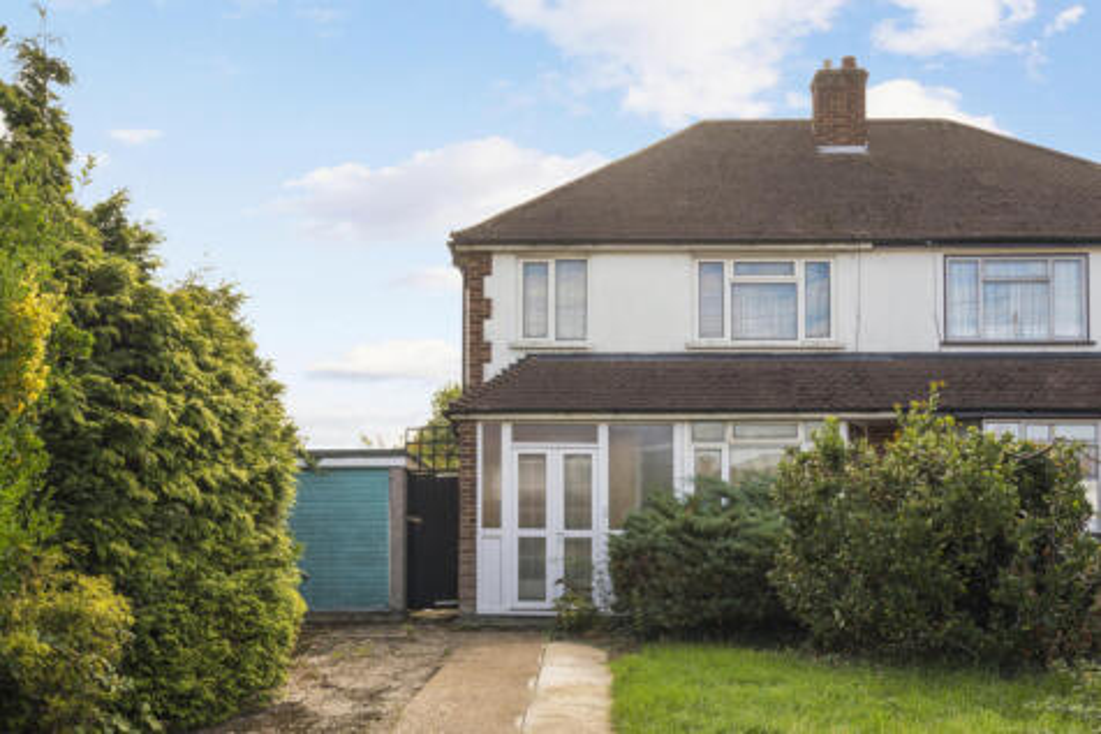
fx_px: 688
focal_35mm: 22
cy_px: 367
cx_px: 550
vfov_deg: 56.1
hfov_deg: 77.3
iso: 200
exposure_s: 1/125
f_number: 8
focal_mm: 22.5
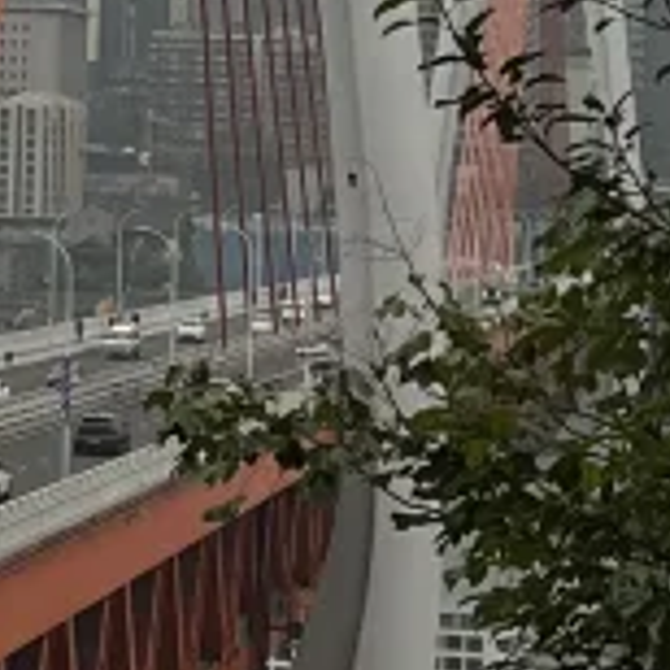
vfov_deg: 8.1
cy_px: -117
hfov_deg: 8.1
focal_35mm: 215
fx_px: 4708
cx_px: -22
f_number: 1.5
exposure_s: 1/9434
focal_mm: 5.7
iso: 50
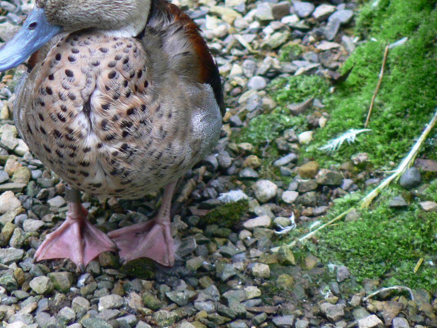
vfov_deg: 2.3
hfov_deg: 3.1
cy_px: 106
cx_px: 118
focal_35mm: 644
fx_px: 8131
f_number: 3.3
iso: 80
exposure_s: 1/40
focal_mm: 72
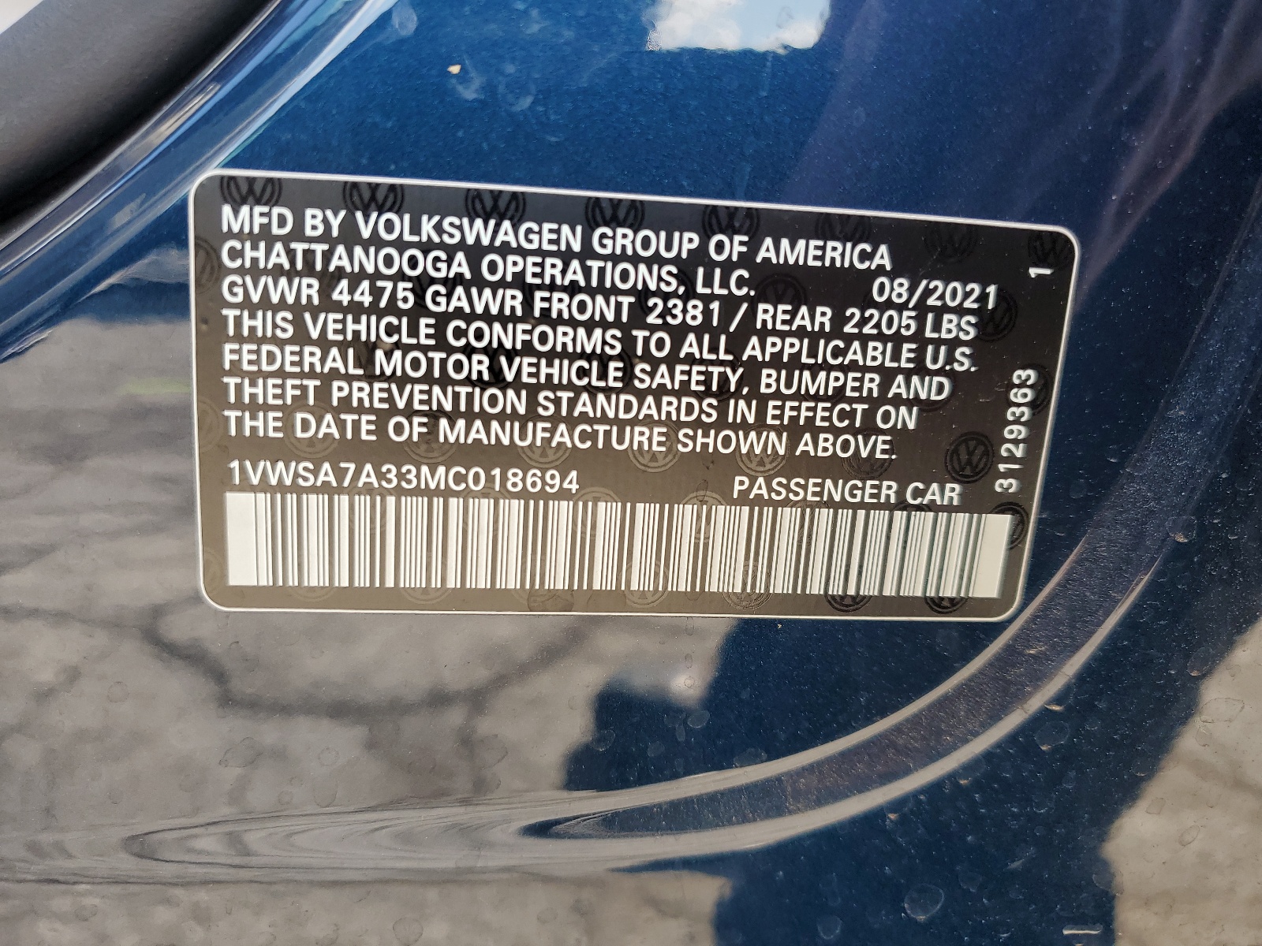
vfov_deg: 53.1
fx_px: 948
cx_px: 631
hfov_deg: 67.3
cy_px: 473
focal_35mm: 26
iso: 50
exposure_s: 1/323
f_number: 1.5
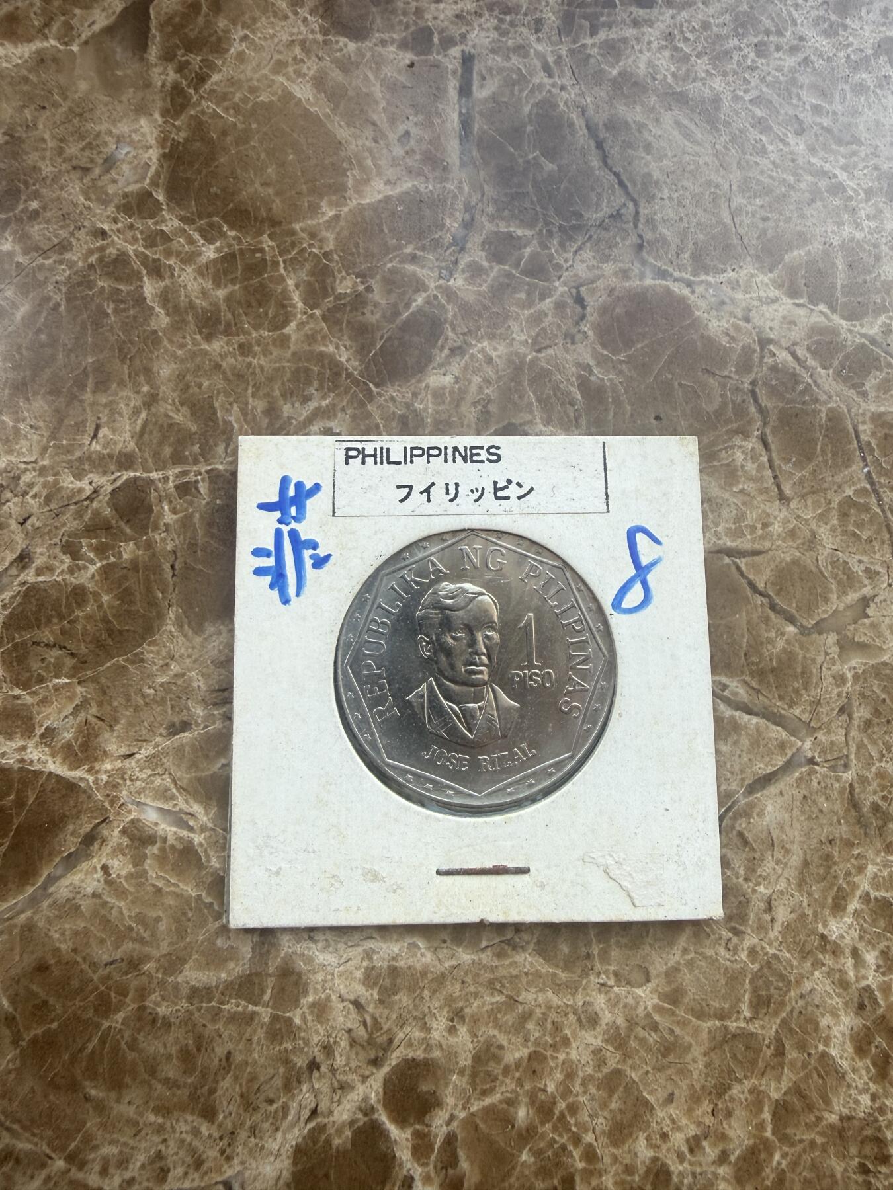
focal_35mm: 24
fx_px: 826
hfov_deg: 56.8
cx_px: 446
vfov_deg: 71.6
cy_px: 595
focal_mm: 2.22
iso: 64
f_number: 2.2
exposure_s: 1/99
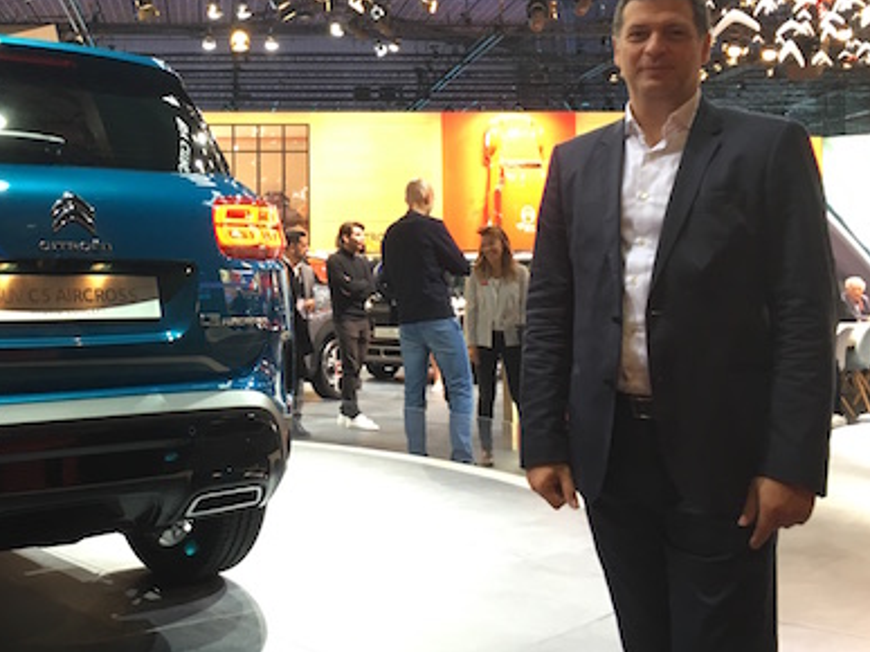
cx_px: 243
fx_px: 1206
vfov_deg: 29.8
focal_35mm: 48
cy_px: 169
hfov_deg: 38.9
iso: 100
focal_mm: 4.15
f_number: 2.2
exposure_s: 1/33
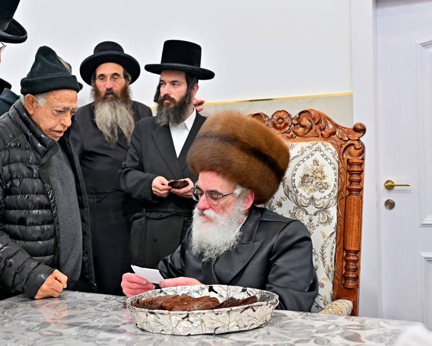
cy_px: 173
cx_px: 183
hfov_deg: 42.8
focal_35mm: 43
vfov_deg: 34.9
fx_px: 550
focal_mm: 38
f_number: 4
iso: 640
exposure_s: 1/200
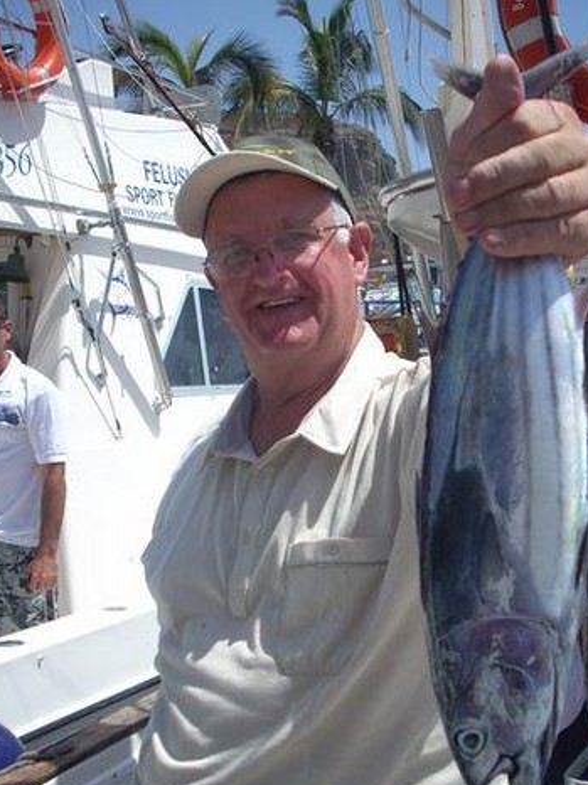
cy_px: 502
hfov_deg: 28.9
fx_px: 1133
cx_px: 388
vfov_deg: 37.9
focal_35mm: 50
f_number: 5.6
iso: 64
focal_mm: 6.2
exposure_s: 1/310
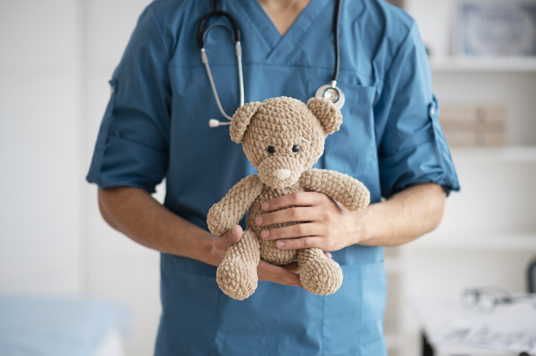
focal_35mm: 85
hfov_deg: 23.9
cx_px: 268
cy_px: 178
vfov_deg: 16.0
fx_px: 1265
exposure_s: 1/180
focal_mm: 85
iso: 280
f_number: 2
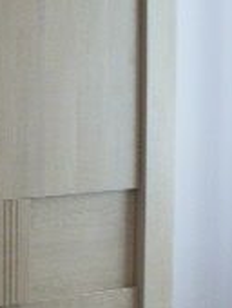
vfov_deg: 14.1
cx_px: -71
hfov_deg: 10.5
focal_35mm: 139
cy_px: 228
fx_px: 1239
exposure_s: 1/50
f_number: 2.8
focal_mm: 6.1
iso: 100
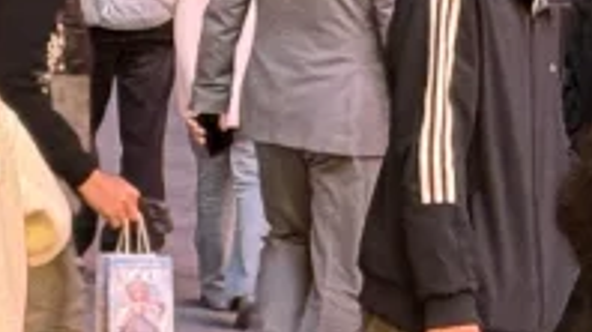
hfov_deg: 5.6
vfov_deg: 3.2
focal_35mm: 381
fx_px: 5976
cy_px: -332
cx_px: -532
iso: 250
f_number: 1.78
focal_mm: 6.76
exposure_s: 1/50
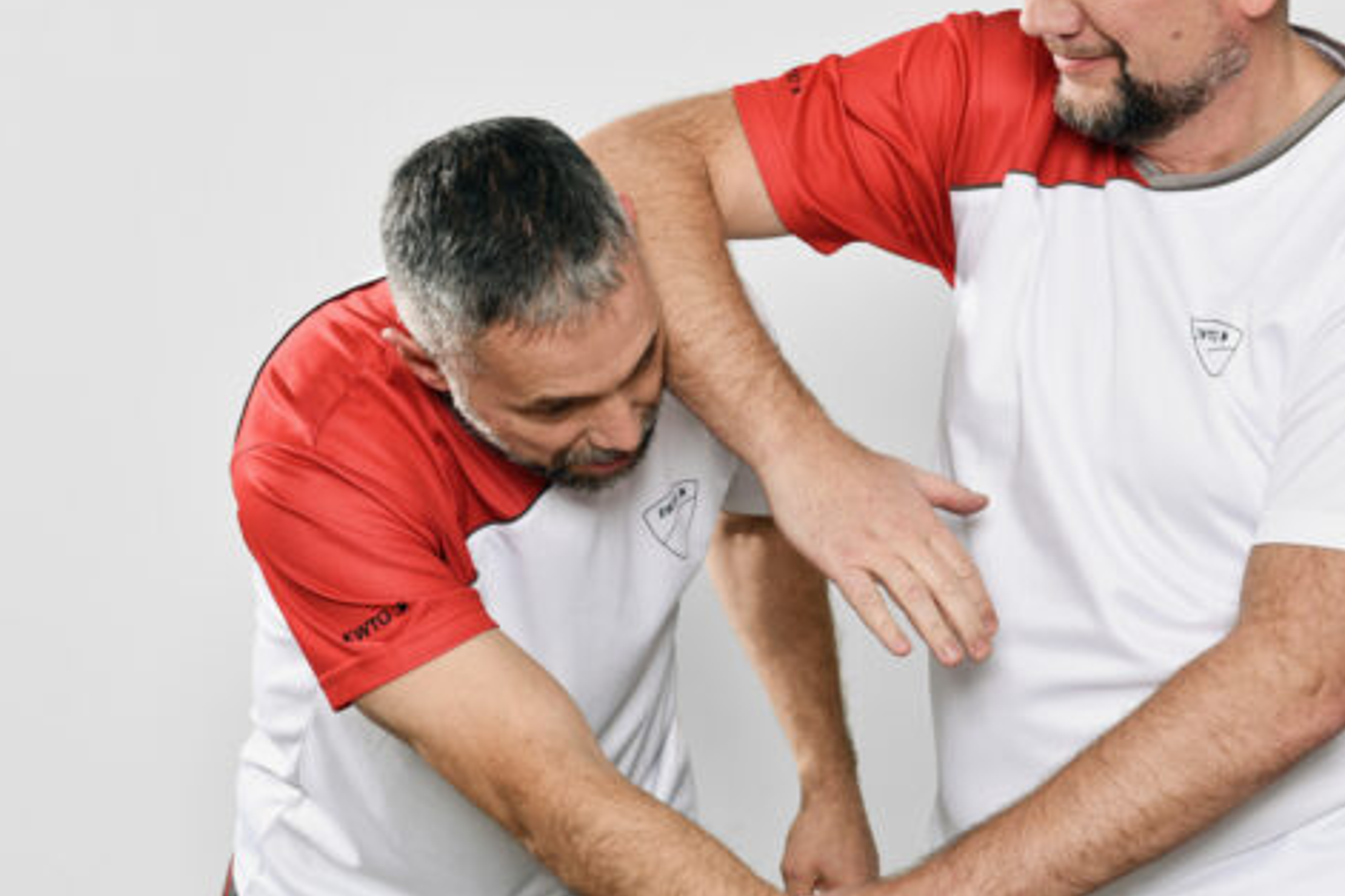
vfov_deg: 13.4
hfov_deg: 20.0
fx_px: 3811
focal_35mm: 102
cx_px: 705
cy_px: 497
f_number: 6.3
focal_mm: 60
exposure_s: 1/125
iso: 200
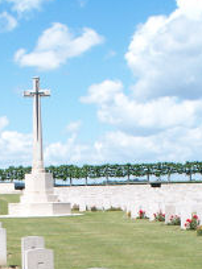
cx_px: 44
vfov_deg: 18.1
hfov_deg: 13.9
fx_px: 825
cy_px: 266
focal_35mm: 106
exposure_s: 1/320
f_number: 5
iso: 64
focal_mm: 7.54
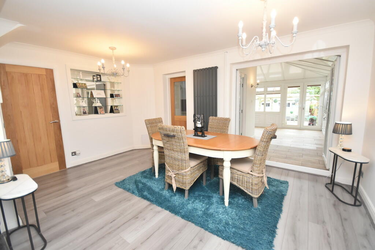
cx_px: 188
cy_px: 125
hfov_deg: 100.4
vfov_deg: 77.3
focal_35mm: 15
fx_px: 156
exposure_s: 1/160
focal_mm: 10
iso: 800
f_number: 4.5
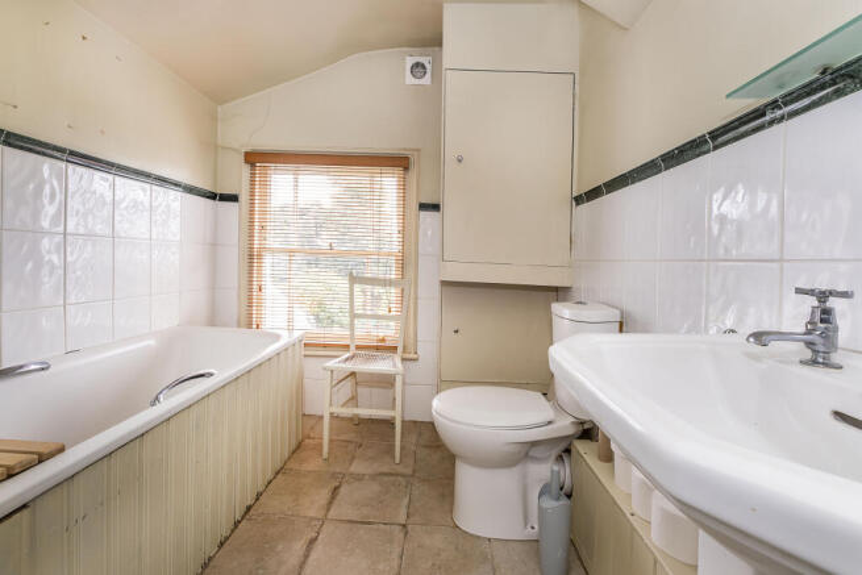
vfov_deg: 77.4
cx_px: 431
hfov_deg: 100.4
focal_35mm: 15
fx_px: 359
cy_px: 288
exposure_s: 1/4
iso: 100
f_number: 6.4
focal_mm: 10
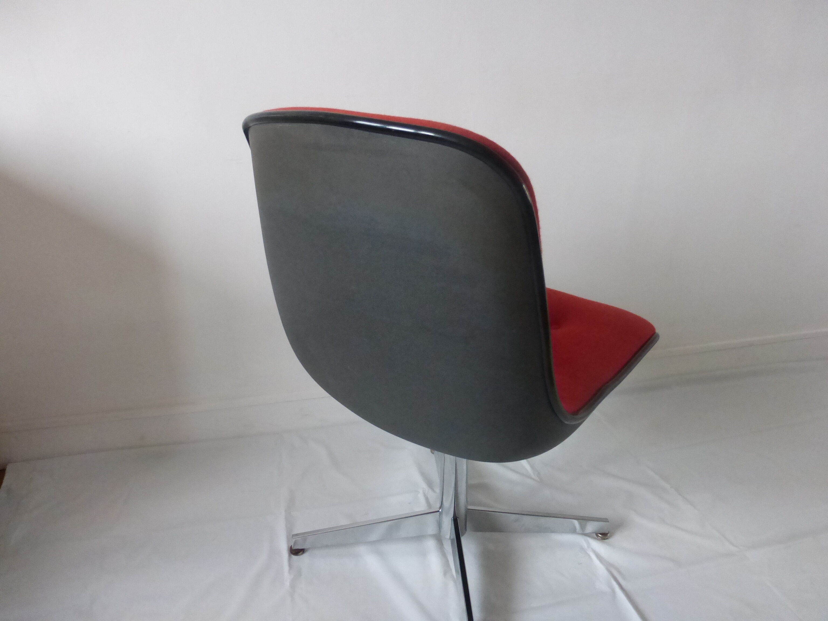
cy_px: 310
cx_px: 414
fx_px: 574
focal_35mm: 24
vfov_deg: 56.8
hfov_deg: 71.6
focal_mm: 4.3
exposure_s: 1/200
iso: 800
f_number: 3.3
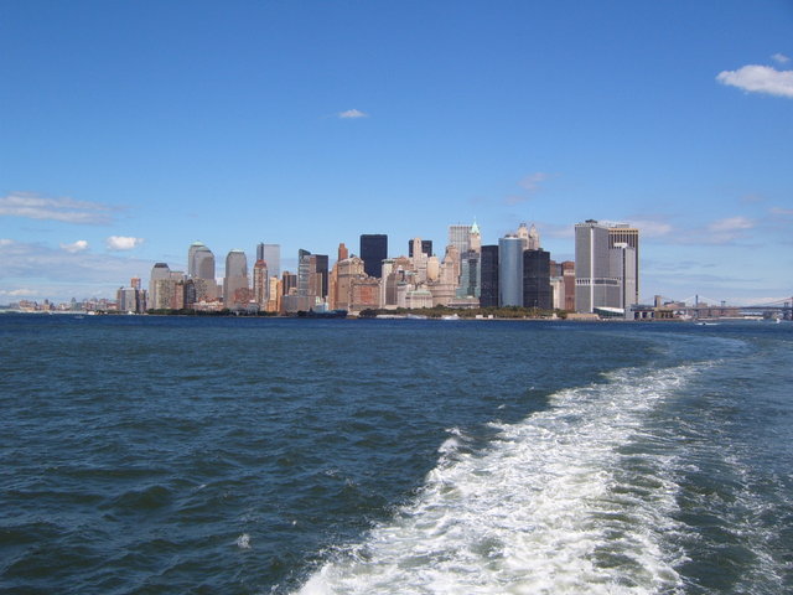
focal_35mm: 37
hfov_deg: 50.1
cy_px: 298
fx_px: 848
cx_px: 396
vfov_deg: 38.7
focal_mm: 6.2
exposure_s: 1/350
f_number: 6
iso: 63
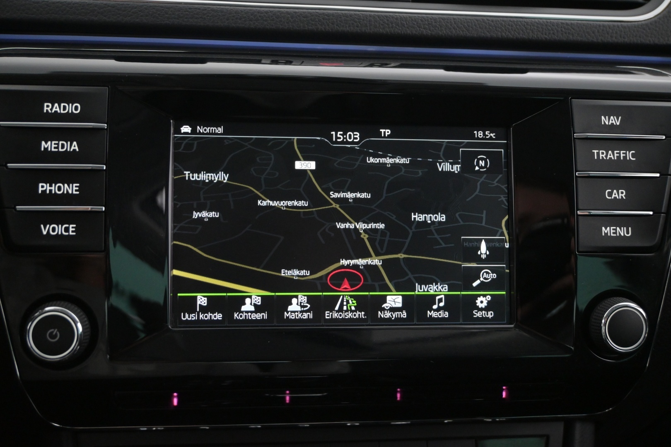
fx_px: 727
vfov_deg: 34.2
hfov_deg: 49.6
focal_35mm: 39
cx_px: 336
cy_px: 224
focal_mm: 26
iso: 3200
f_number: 4.5
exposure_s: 1/40
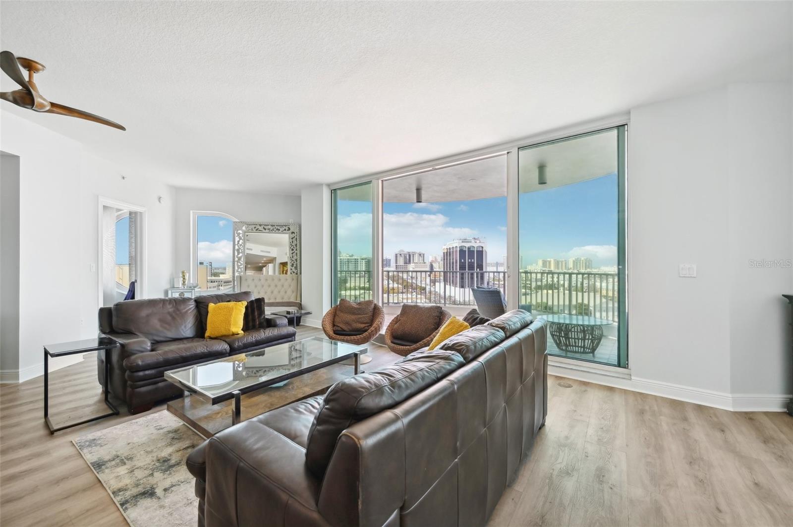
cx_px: 396
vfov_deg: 81.1
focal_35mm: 14
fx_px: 308
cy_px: 264
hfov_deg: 104.3
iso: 400
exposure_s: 1/500
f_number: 8
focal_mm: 14
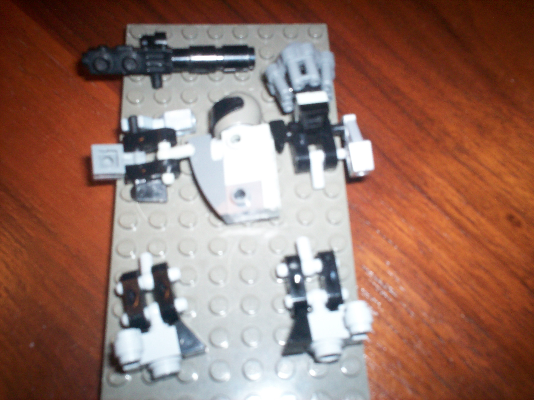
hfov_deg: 51.4
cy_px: 200
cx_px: 267
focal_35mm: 36
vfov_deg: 39.7
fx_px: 555
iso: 140
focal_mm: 6
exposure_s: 1/60
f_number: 4.5
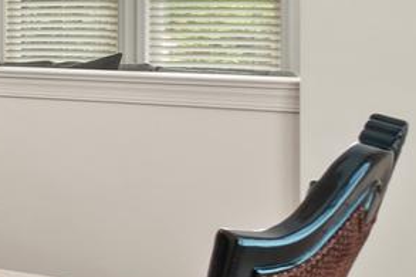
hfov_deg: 14.2
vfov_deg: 13.0
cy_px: 57
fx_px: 1213
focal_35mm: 105
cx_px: -541
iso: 100
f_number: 8
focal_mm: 10
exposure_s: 1.6
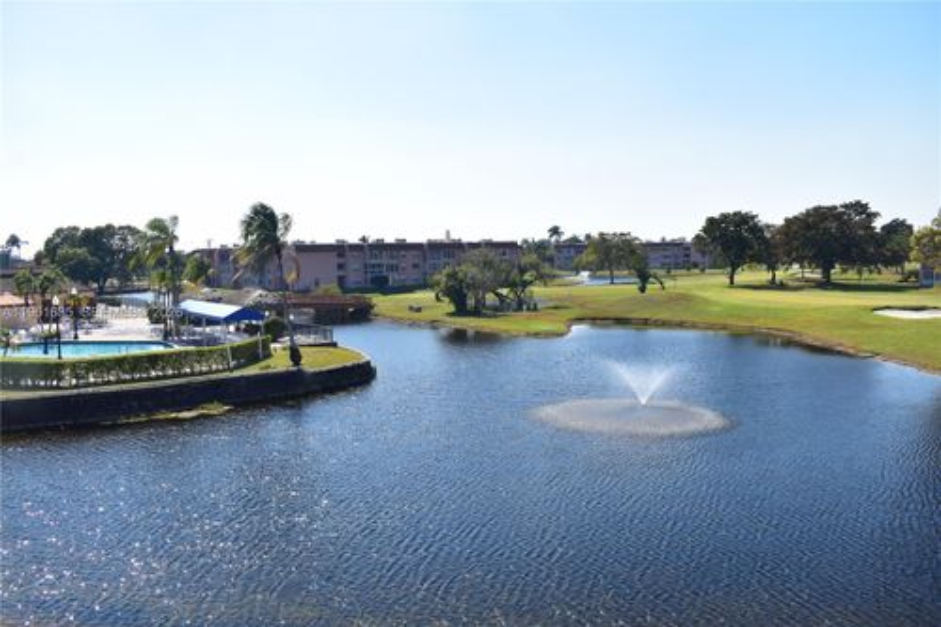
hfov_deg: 67.4
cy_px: 314
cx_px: 470
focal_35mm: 27
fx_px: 705
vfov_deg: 47.9
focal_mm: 18
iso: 100
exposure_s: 1/250
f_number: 8
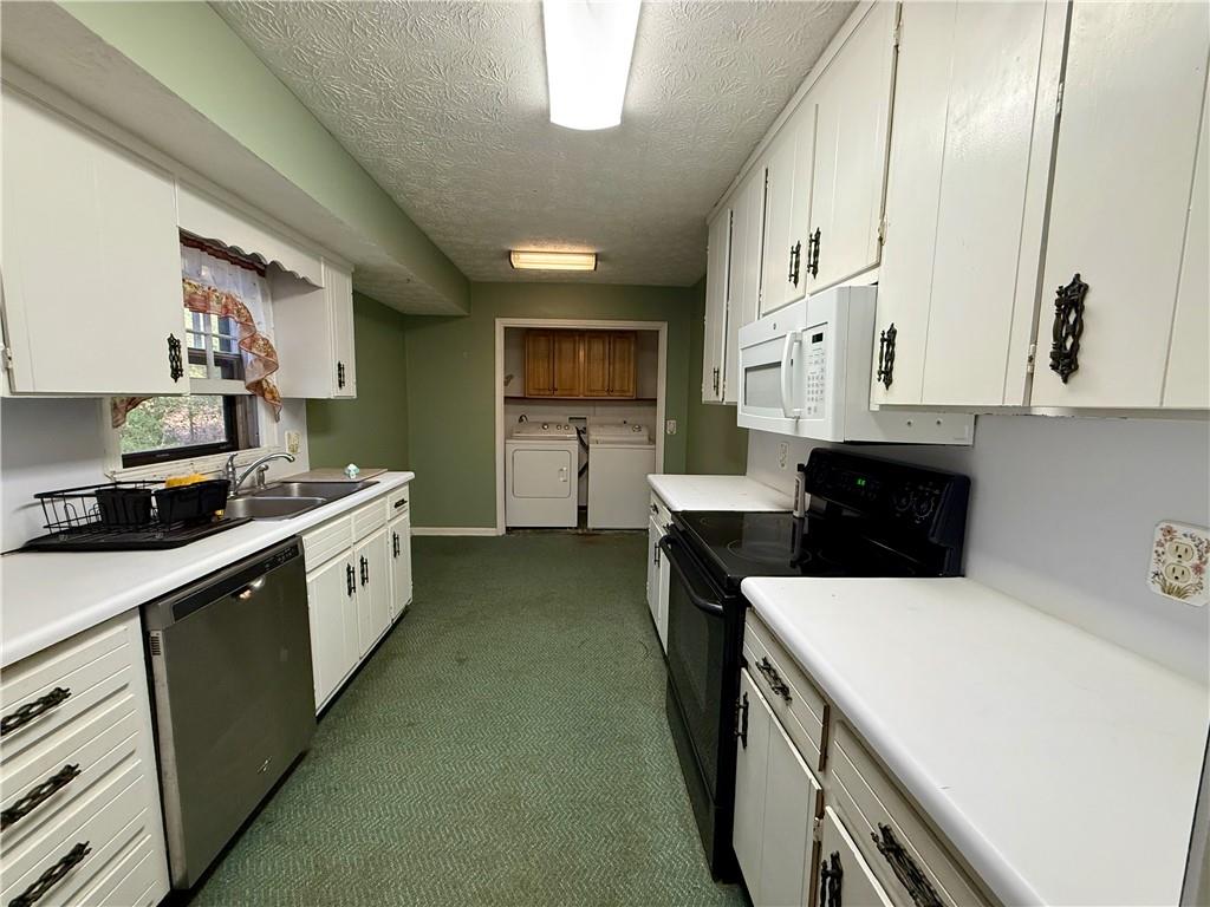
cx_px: 605
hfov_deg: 102.1
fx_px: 489
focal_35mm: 14
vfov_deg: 85.7
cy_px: 454
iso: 320
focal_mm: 2.22
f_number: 2.2
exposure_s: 1/120
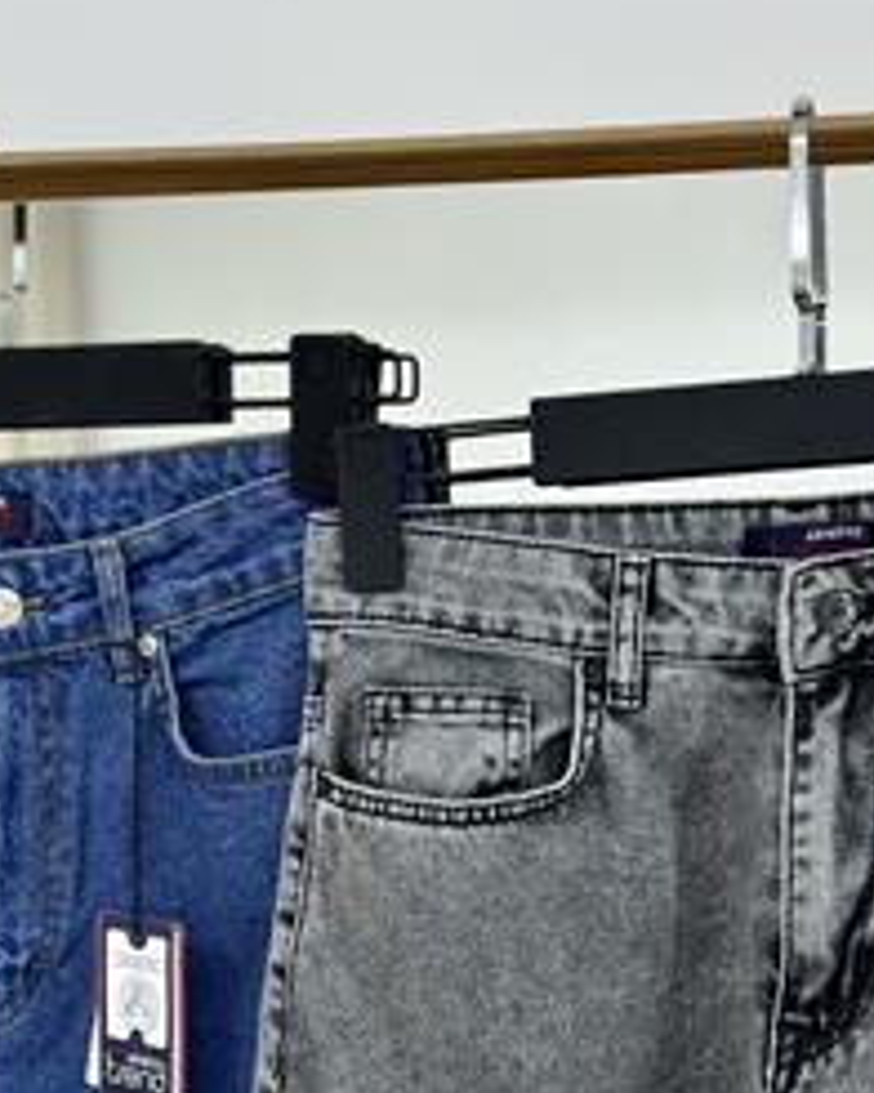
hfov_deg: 19.3
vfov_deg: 24.0
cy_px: 747
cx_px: 205
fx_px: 2554
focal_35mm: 79
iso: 80
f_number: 1.78
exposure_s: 1/312
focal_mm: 6.86
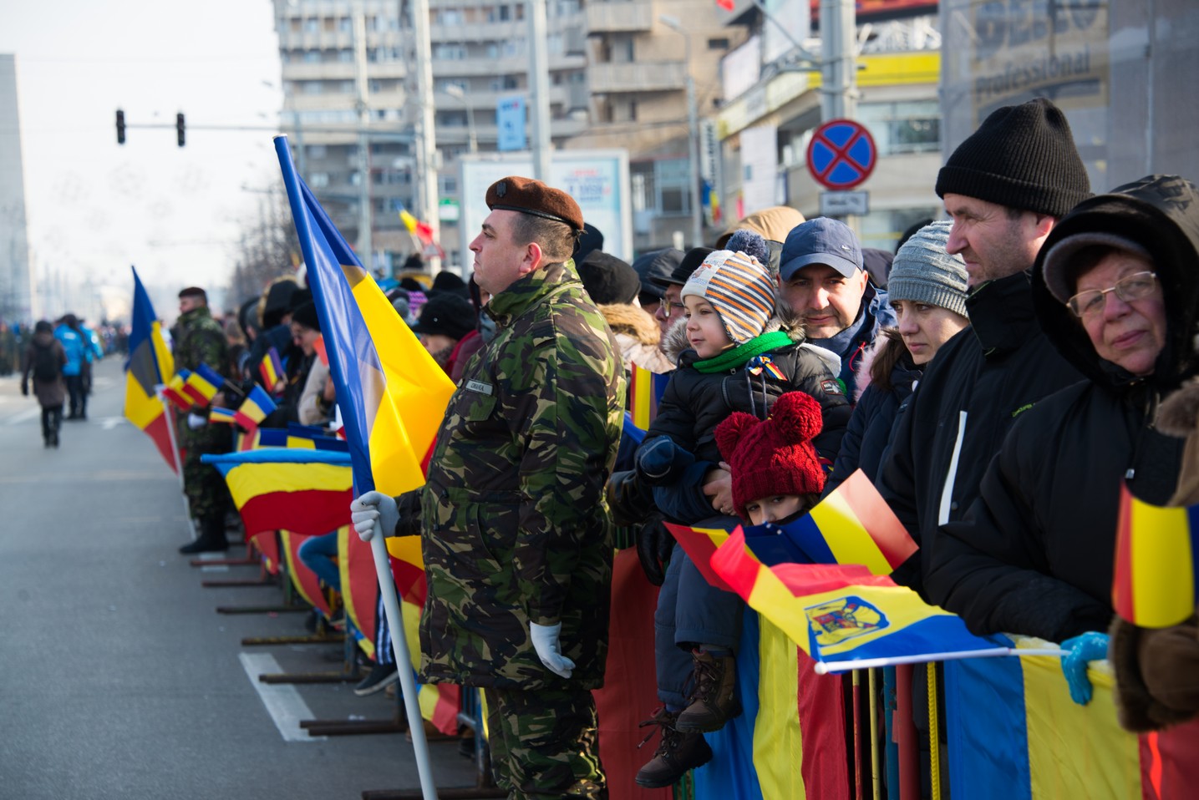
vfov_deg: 12.2
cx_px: 600
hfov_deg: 18.3
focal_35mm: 112
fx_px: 3732
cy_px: 400
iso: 100
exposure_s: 1/160
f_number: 6.3
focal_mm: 112
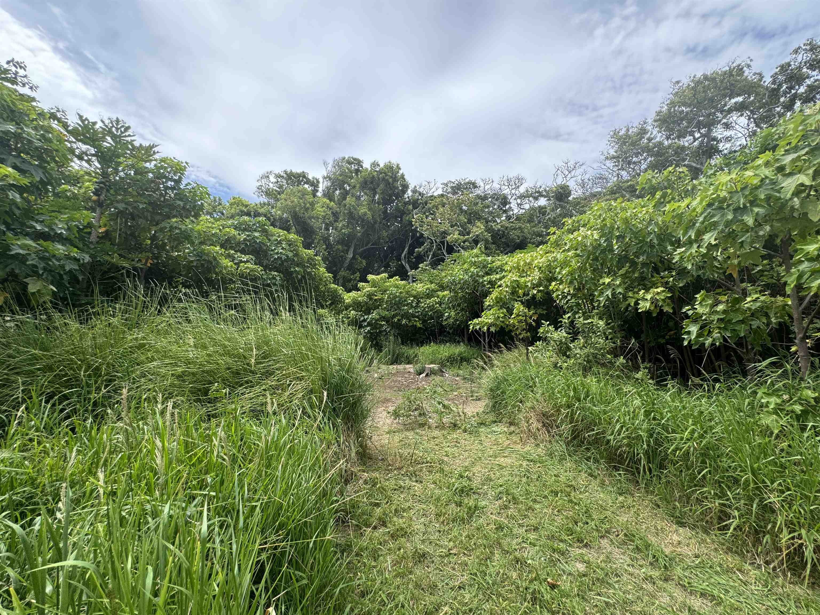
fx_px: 332
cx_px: 410
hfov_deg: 102.1
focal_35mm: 14
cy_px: 308
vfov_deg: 85.7
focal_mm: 2.22
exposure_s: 1/636
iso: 50
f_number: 2.2
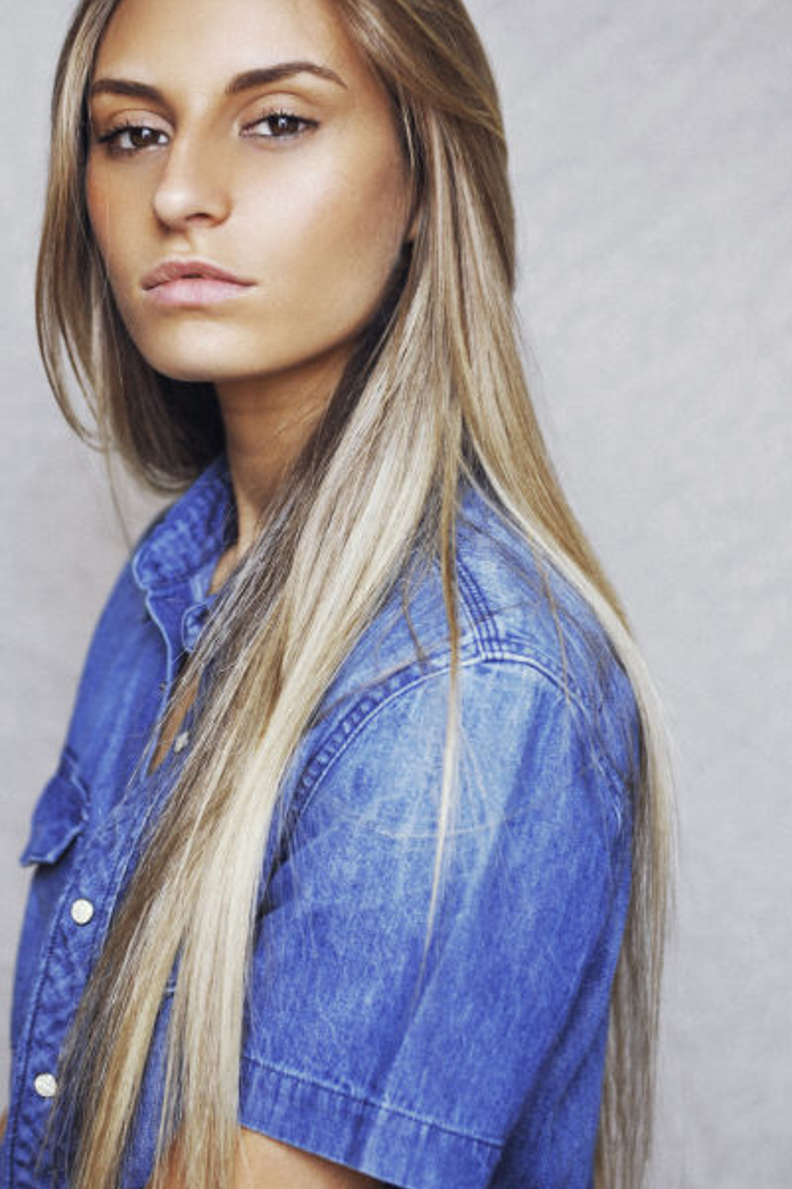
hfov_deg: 14.7
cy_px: 504
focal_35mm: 93
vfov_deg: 21.9
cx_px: 274
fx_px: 3071
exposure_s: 1/250
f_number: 3.2
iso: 500
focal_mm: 70
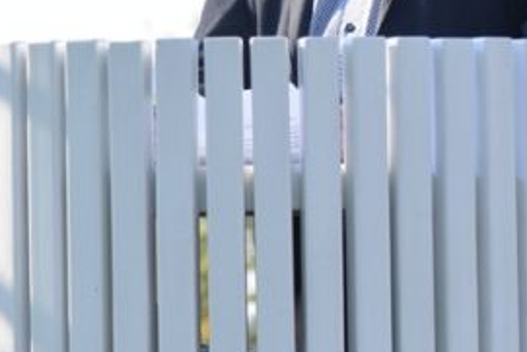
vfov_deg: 2.9
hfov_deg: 4.3
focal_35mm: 482
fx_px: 7058
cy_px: -155
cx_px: 720
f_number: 5.6
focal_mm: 85
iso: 100
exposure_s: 1/250
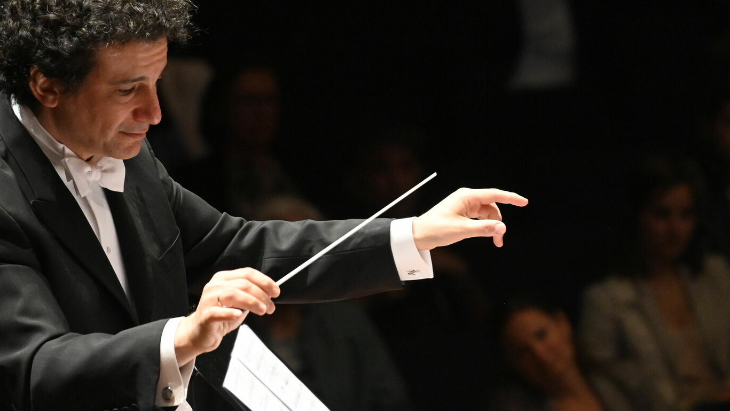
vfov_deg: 2.8
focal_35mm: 441
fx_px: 8536
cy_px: 189
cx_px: 554
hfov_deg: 4.9
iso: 5000
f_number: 4.5
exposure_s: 1/200
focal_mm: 200
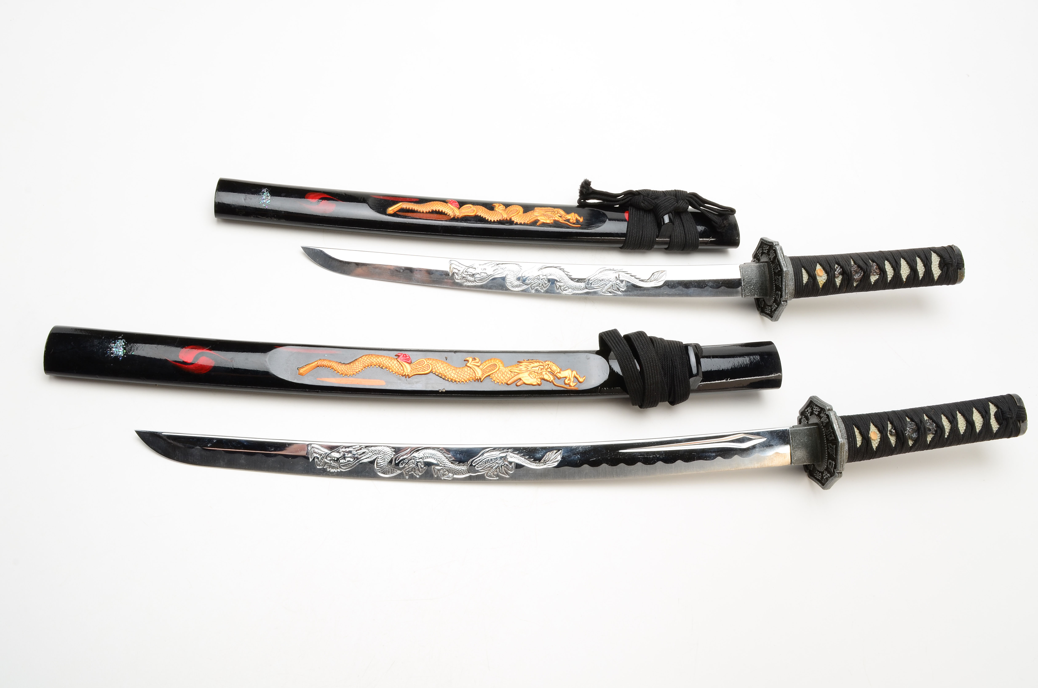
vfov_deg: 43.4
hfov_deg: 62.0
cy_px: 344
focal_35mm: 30
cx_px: 519
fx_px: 863
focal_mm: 20
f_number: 18
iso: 100
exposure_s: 1/160
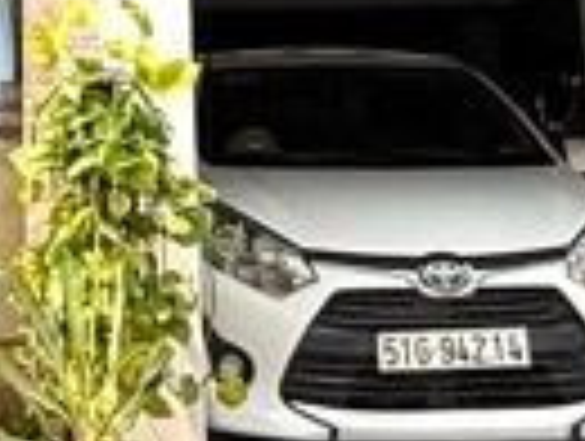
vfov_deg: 12.1
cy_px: -432
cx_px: 68
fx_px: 1862
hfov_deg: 17.6
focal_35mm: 110
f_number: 2.2
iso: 50
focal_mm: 2.22
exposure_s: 1/830
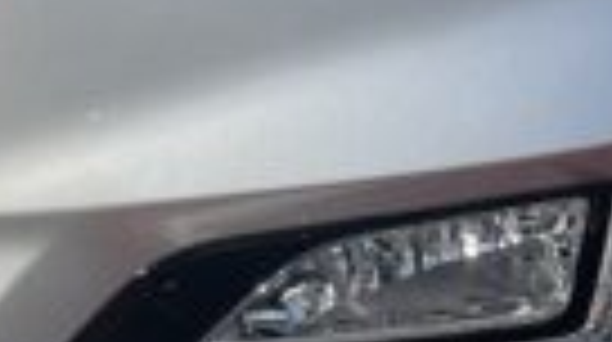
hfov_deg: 12.8
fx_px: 2706
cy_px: -292
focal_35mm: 167
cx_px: 518
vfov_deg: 7.0
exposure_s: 1/2967
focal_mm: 5.1
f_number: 1.6
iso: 50
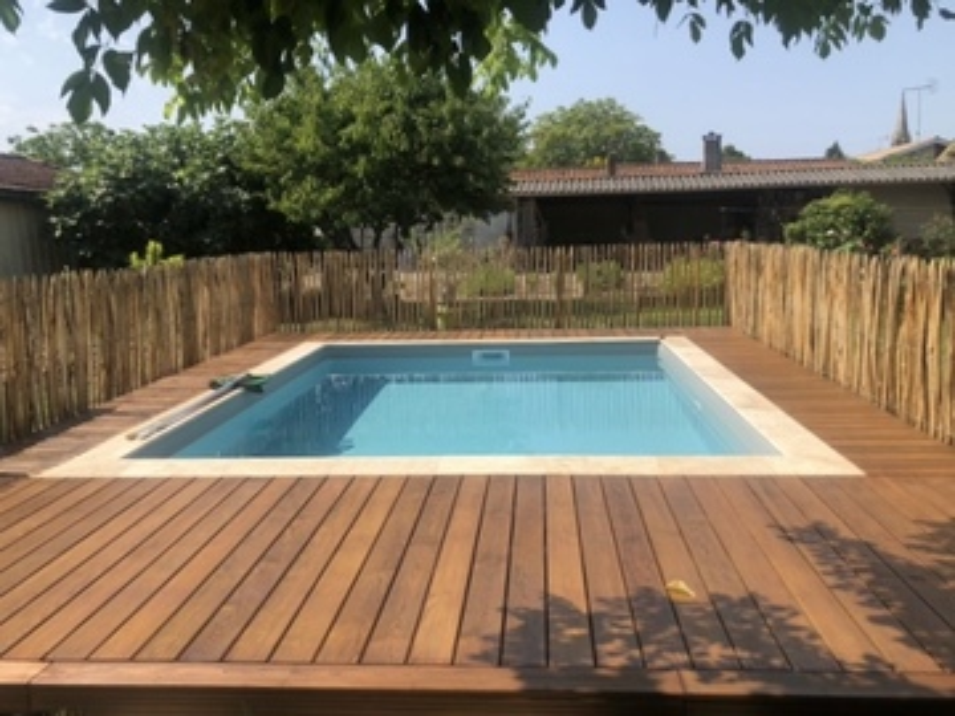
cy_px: 358
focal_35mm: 28
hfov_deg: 63.4
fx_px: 772
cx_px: 478
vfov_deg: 49.7
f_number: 1.8
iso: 20
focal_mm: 3.99
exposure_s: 1/1845
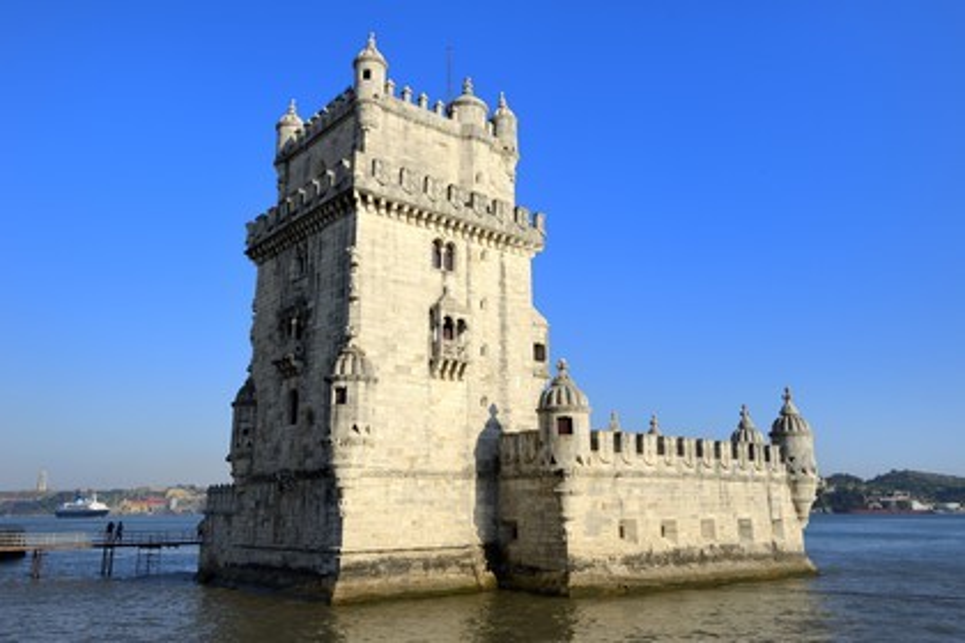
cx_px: 482
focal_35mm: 29
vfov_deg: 45.0
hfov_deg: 63.7
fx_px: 777
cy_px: 322
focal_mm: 29
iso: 100
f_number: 11
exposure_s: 1/320
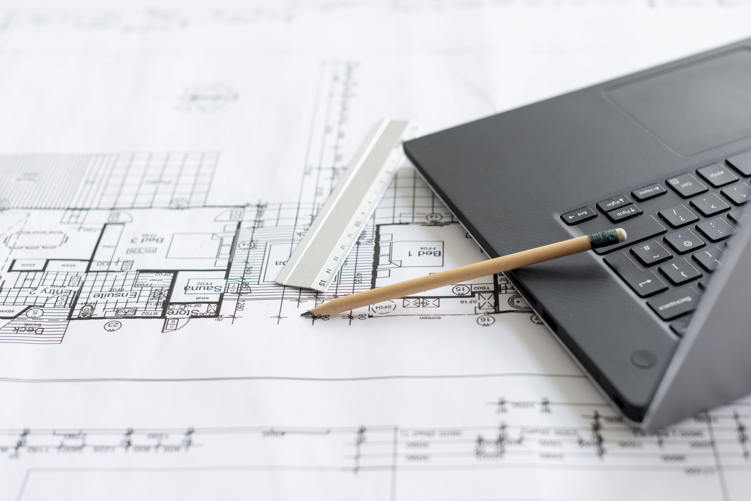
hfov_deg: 39.6
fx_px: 1043
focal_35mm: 50
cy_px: 250
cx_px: 376
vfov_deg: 27.0
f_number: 3.2
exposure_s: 1/250
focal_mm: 50
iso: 250
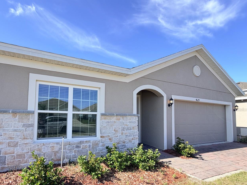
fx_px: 128
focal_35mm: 18
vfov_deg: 71.0
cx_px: 97
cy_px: 109
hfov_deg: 86.5
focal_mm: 2.22
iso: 64
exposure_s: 1/502
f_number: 2.2
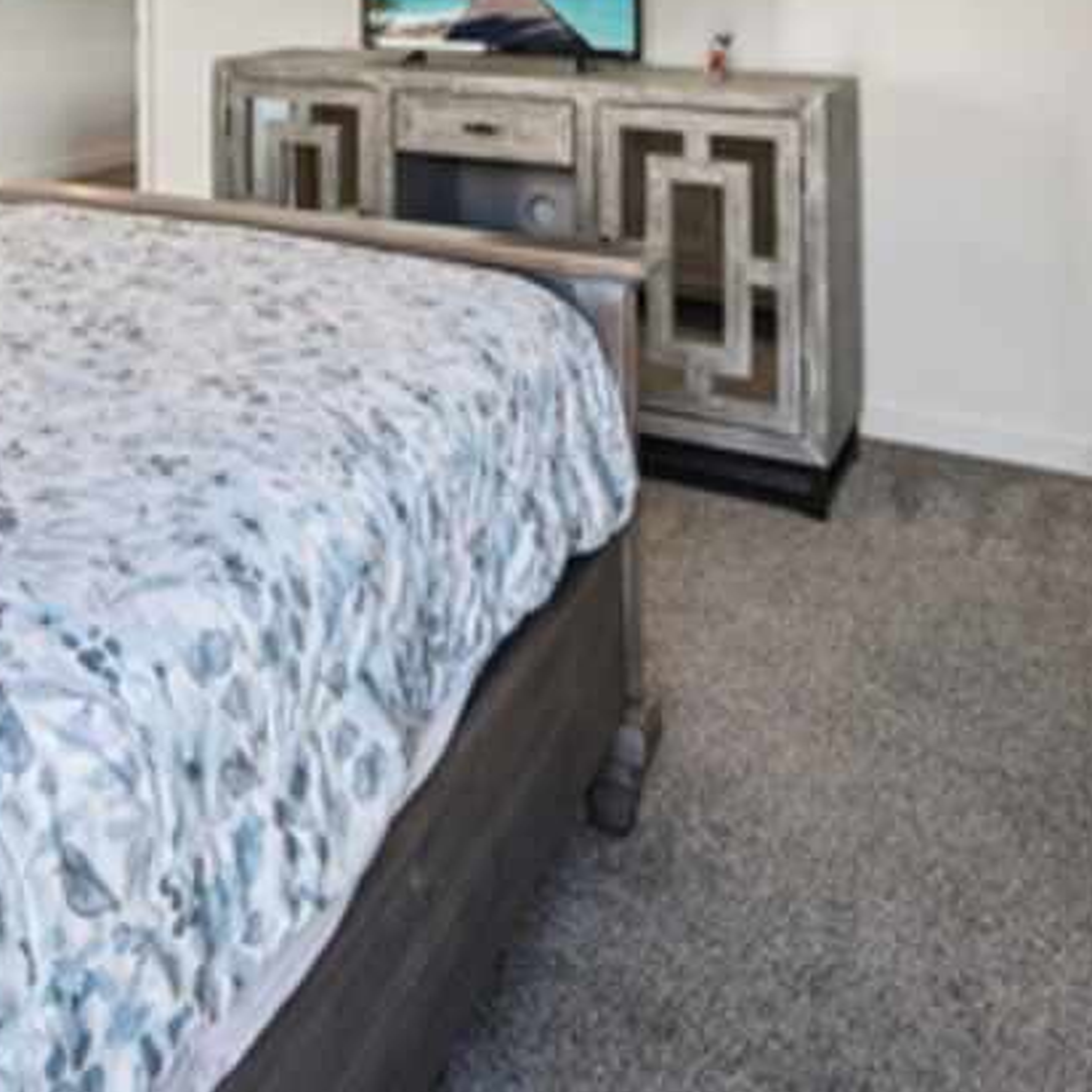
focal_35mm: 37
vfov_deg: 39.4
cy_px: -8
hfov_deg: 41.7
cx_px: 130
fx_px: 1321
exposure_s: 1/20
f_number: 8
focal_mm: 14
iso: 400
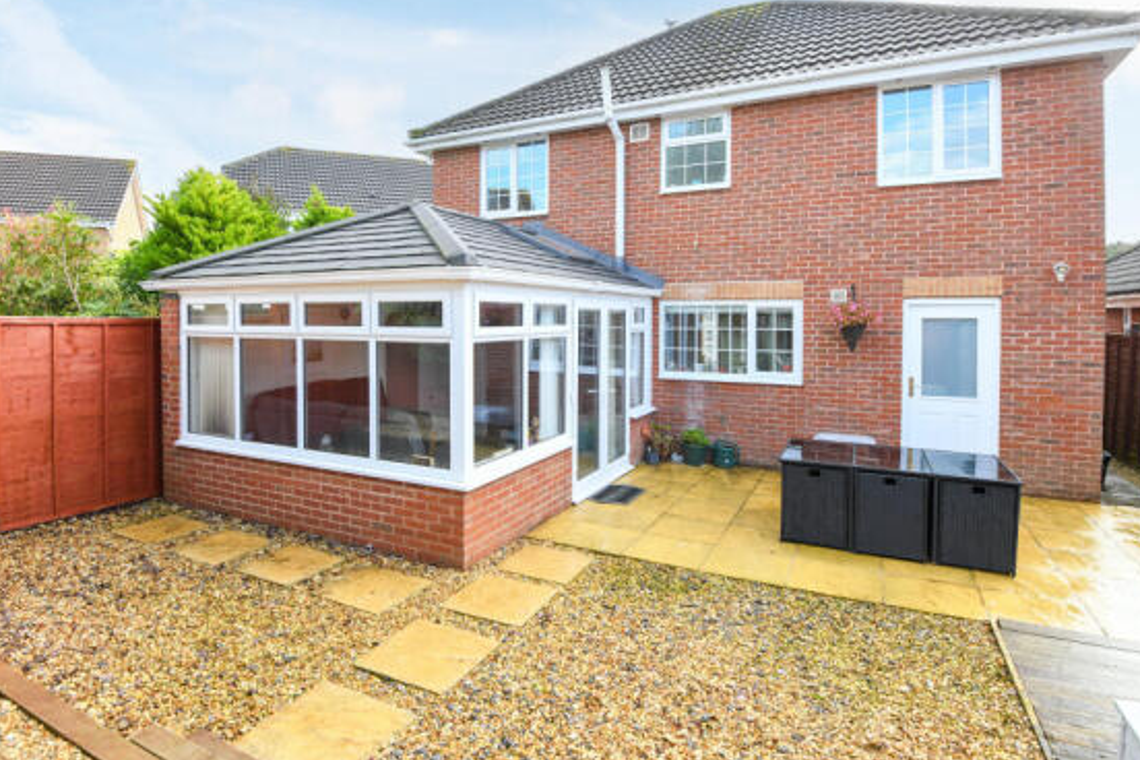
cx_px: 521
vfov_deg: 64.4
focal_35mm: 19
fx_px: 602
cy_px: 338
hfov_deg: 86.7
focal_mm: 16
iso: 320
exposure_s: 1/200
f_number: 6.3
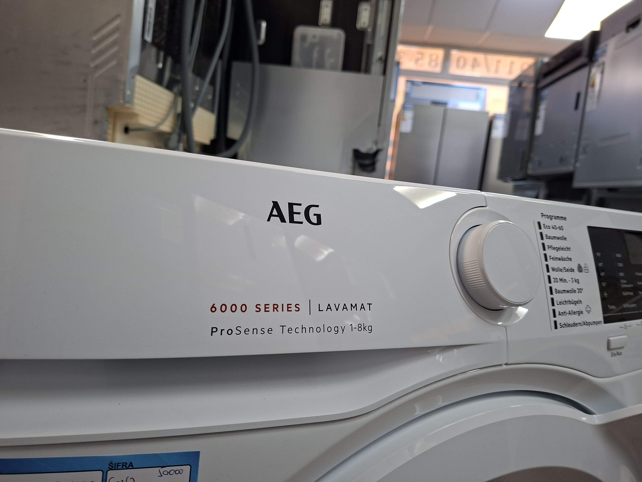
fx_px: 427
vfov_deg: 58.9
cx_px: 321
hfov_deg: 73.9
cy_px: 241
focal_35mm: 23
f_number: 1.8
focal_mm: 5.54
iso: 250
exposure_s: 1/100
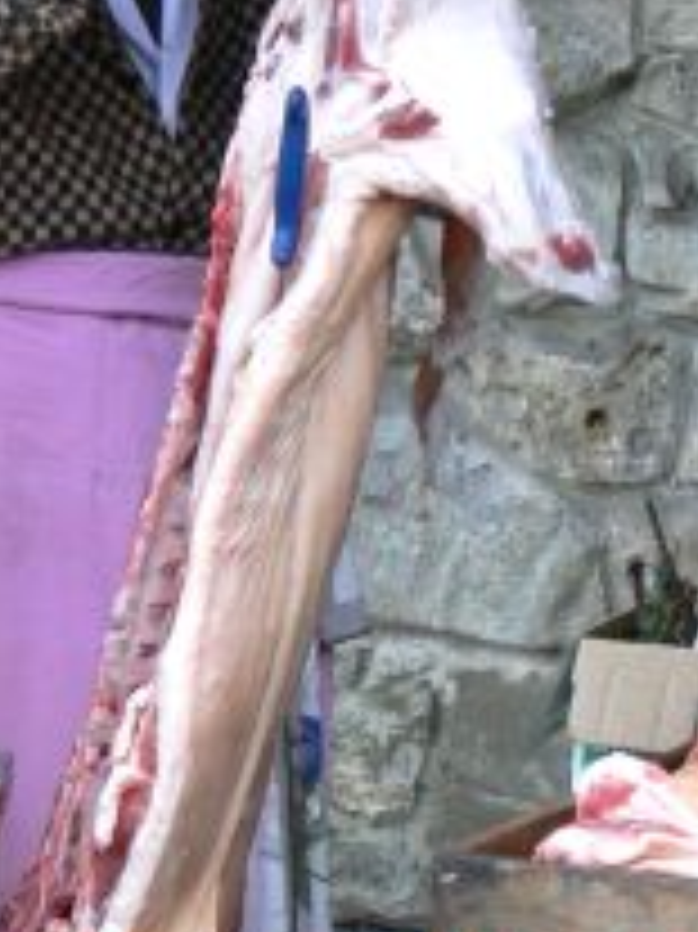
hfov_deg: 4.3
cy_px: 338
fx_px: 9258
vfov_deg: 5.8
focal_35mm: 344
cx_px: 99
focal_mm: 22.7
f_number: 3.6
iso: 200
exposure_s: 1/30
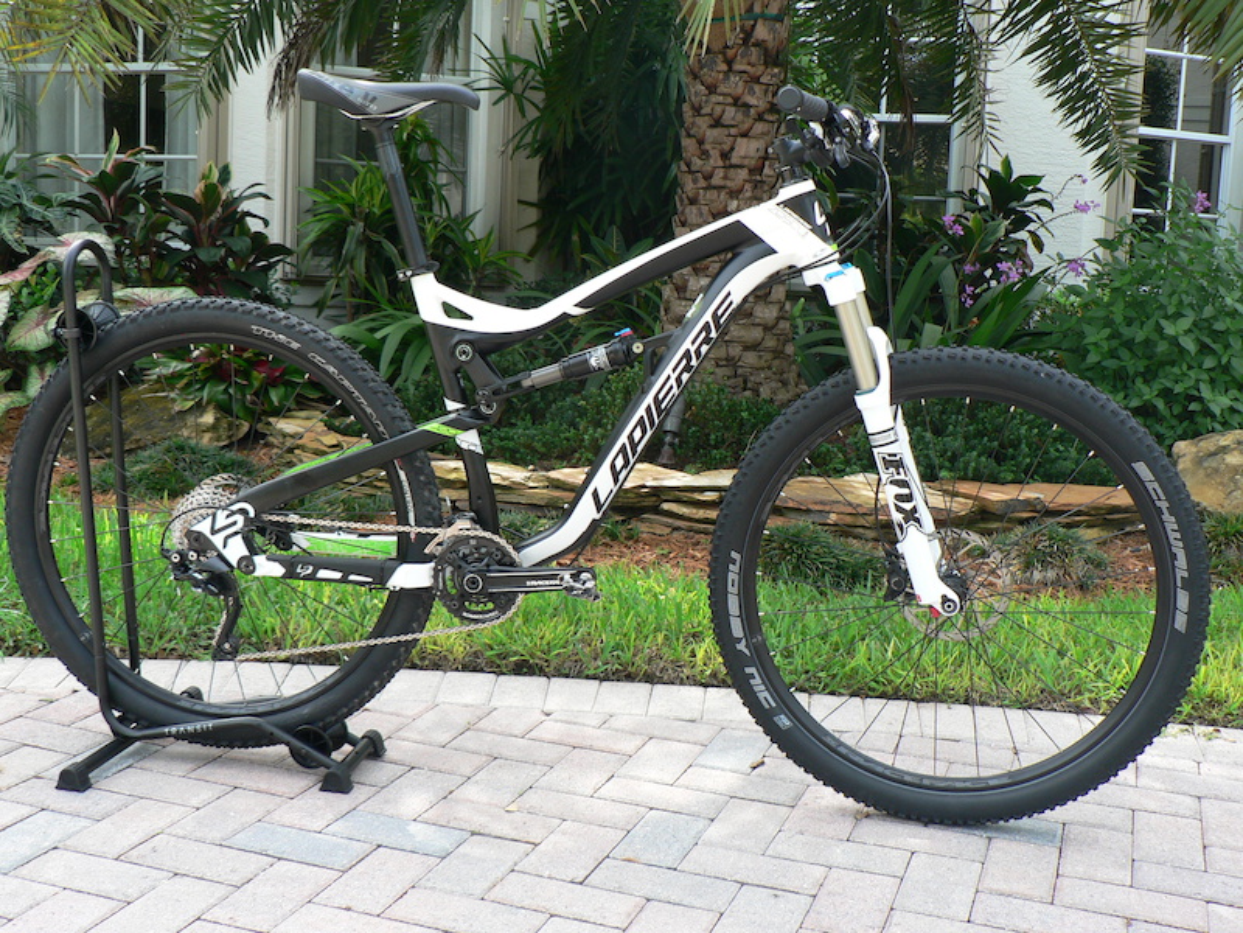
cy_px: 466
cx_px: 622
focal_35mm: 43
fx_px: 1544
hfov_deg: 43.9
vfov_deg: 33.6
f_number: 3.2
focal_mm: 7.1
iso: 80
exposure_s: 1/100
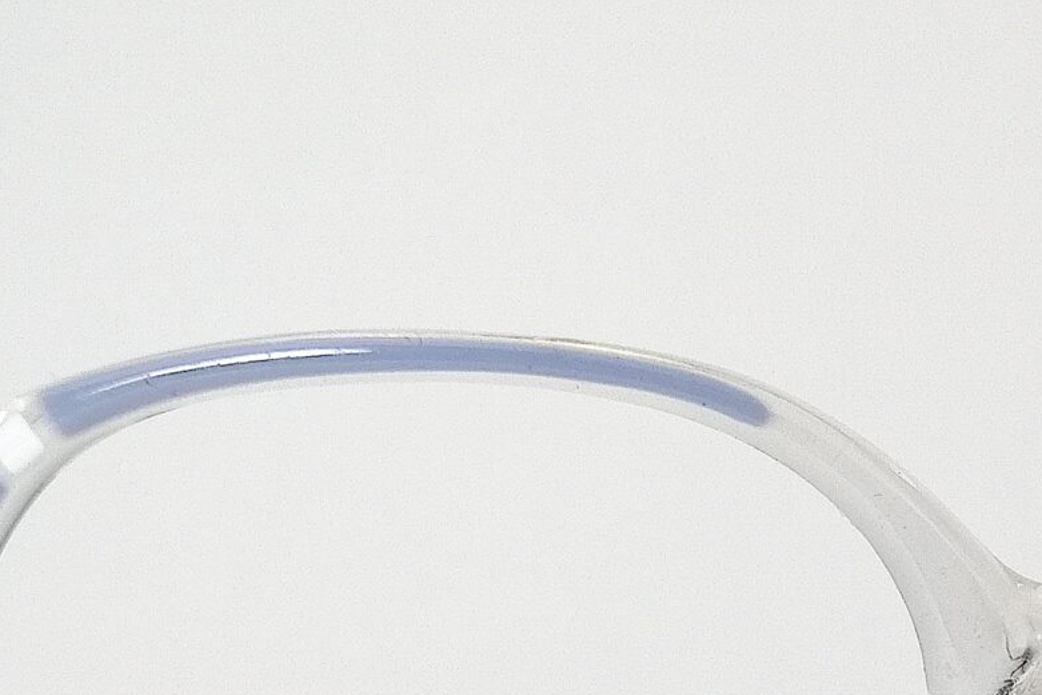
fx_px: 2663
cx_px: 1045
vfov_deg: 14.1
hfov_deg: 21.4
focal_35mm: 92
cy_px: 968
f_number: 1.8
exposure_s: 1/164
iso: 50
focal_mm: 3.95
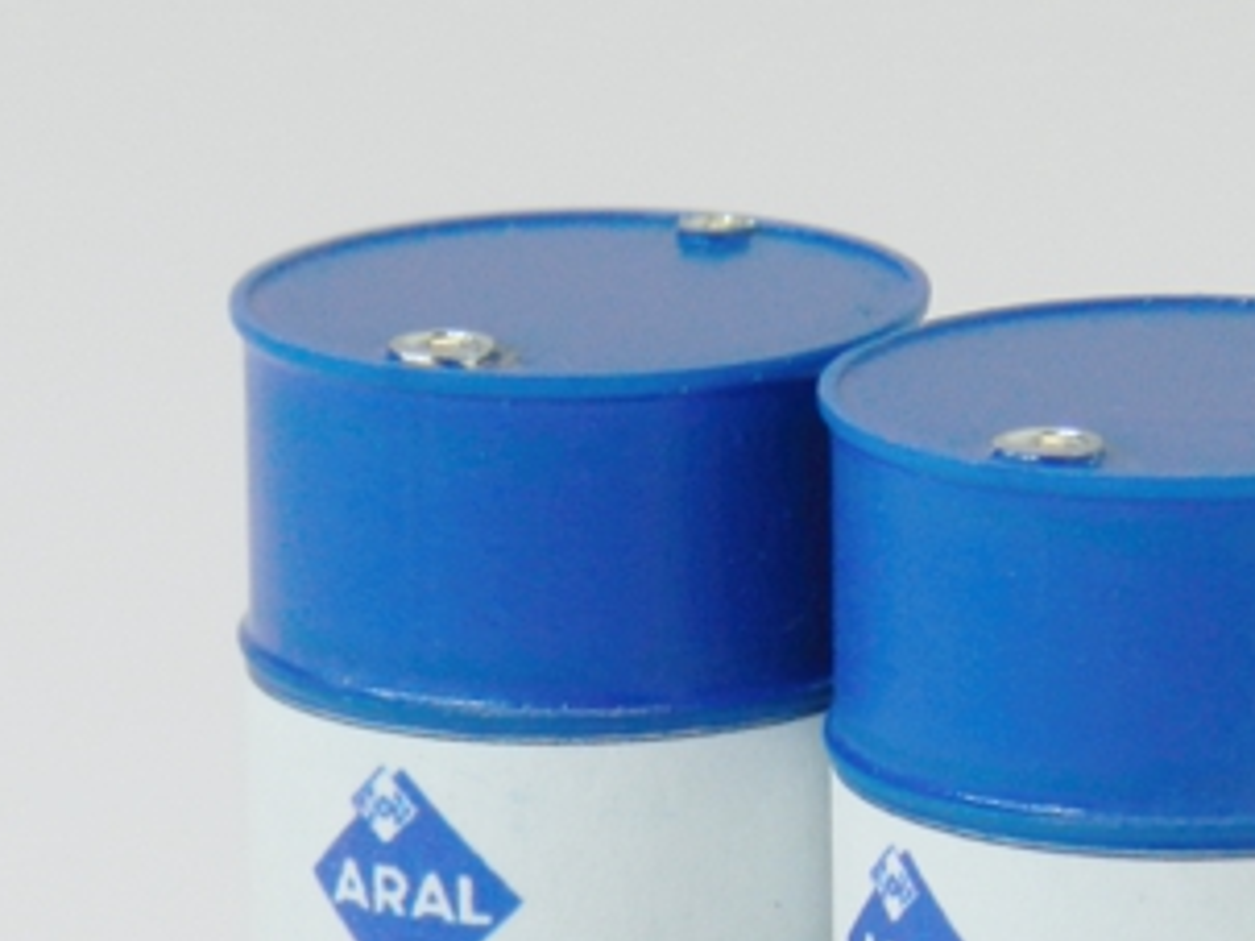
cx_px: 903
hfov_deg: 5.8
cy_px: 1099
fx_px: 12431
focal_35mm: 343
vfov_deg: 4.3
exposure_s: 1/30
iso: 160
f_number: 5
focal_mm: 23.1
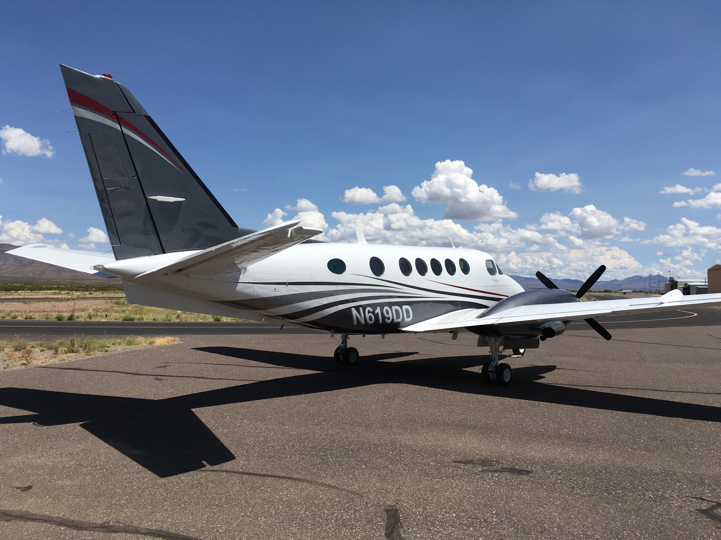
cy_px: 270
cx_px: 360
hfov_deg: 61.7
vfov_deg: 48.2
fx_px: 604
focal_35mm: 29
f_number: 2.2
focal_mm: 4.15
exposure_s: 1/3344
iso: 25
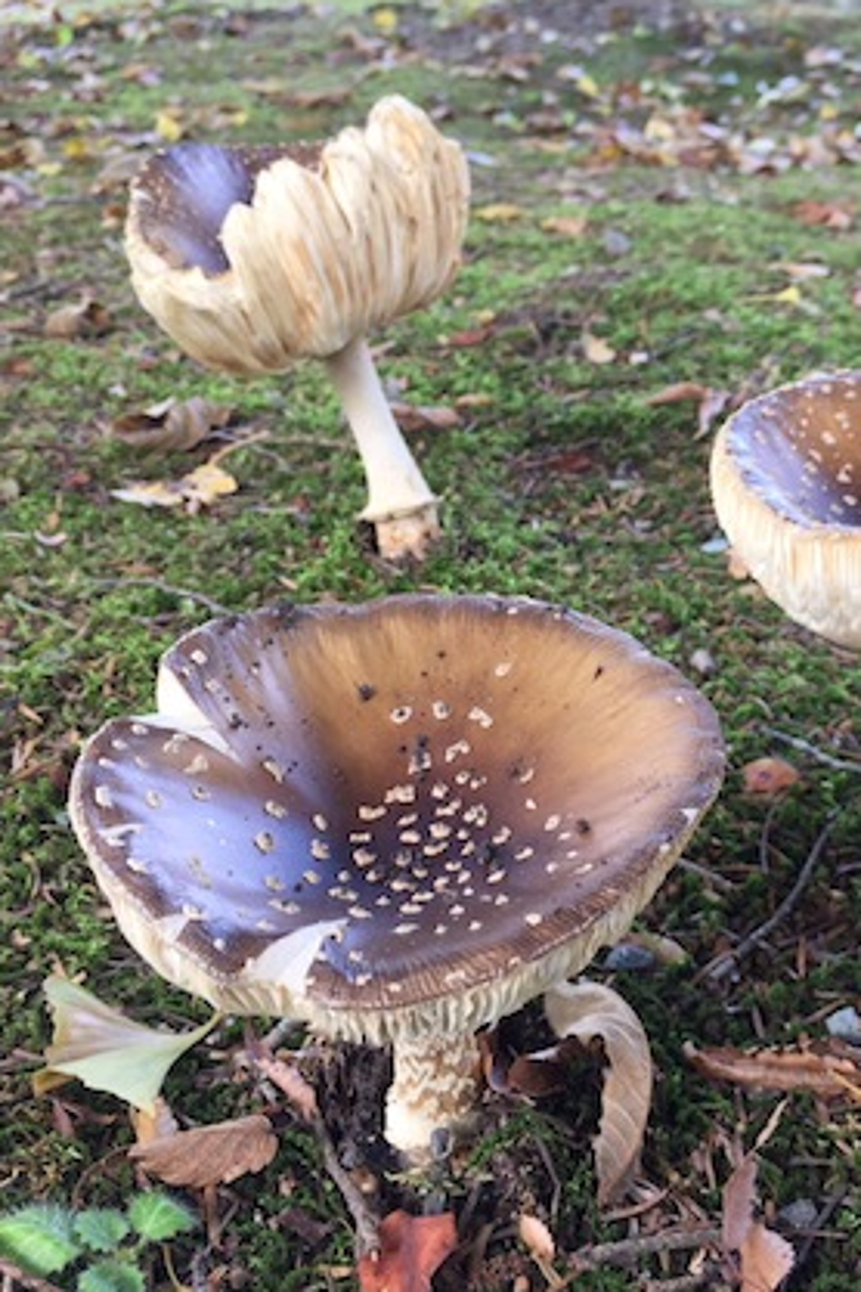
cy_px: 649
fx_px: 1471
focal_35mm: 41
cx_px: 677
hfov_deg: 31.8
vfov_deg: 47.4
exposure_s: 1/60
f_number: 2.2
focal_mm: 4.15
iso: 40
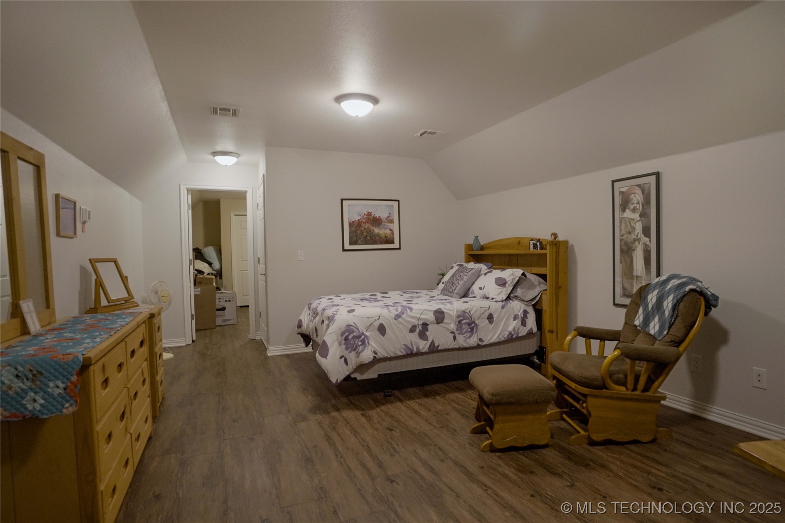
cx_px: 392
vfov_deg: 73.7
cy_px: 262
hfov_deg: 96.7
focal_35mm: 16
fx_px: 349
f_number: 8
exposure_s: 1/4
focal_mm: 16
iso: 400
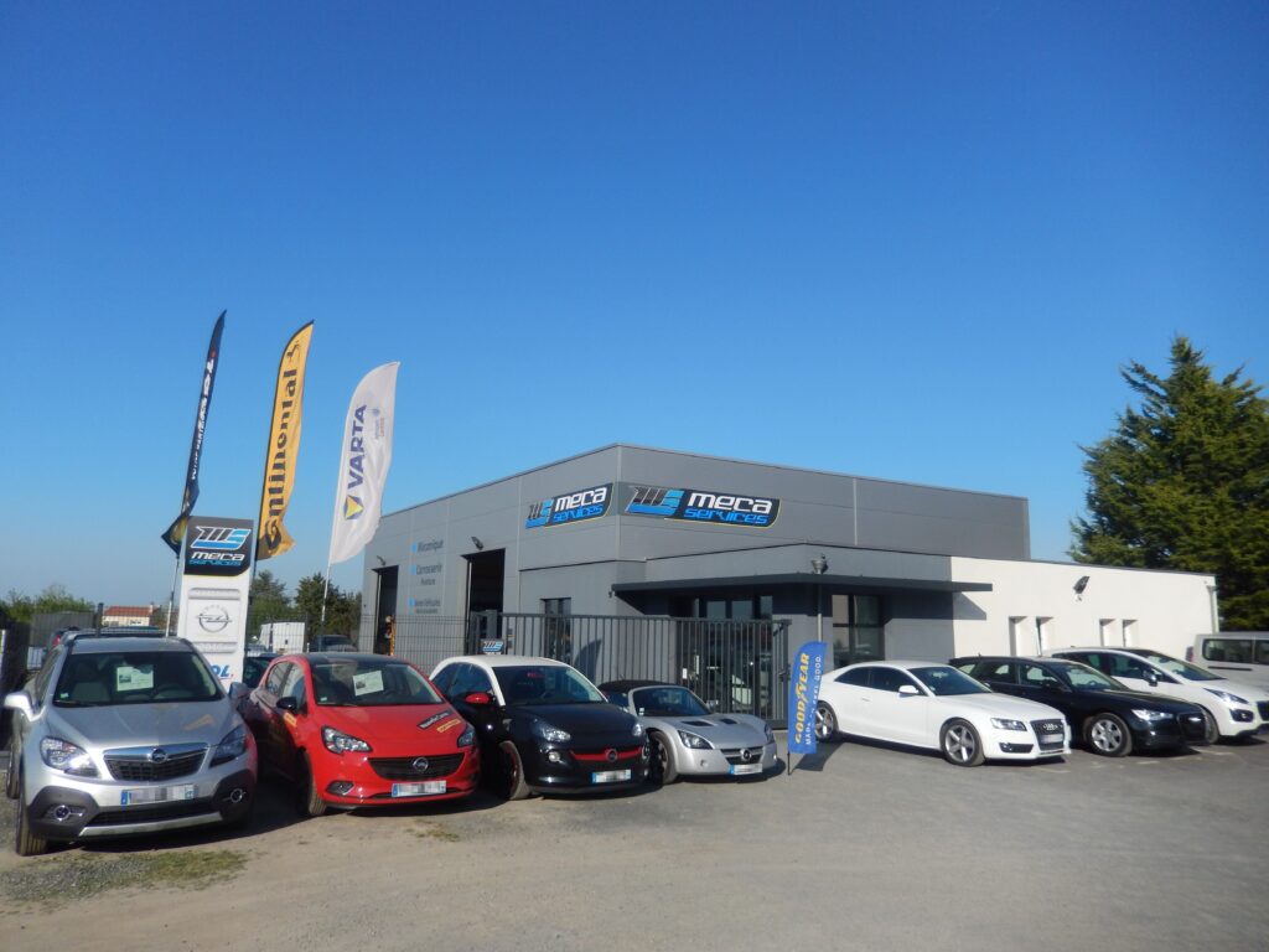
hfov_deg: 69.4
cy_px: 476
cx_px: 634
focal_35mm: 25
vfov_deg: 54.9
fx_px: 916
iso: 125
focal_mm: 4.5
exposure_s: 1/500
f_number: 6.8
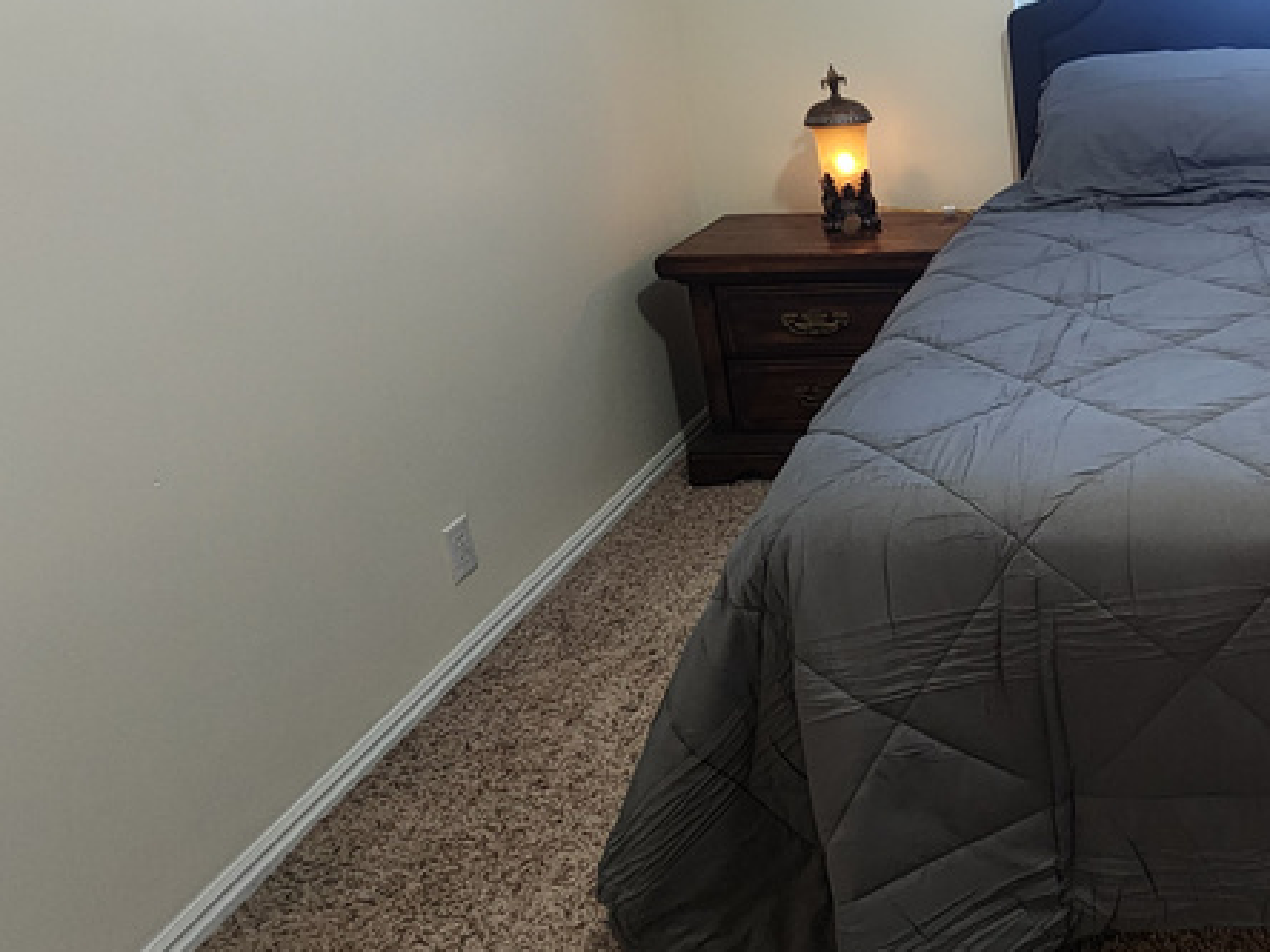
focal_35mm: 30
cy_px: 283
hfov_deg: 48.2
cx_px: 1299
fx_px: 1101
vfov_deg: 45.7
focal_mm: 2.2
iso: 320
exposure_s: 1/60
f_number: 2.2
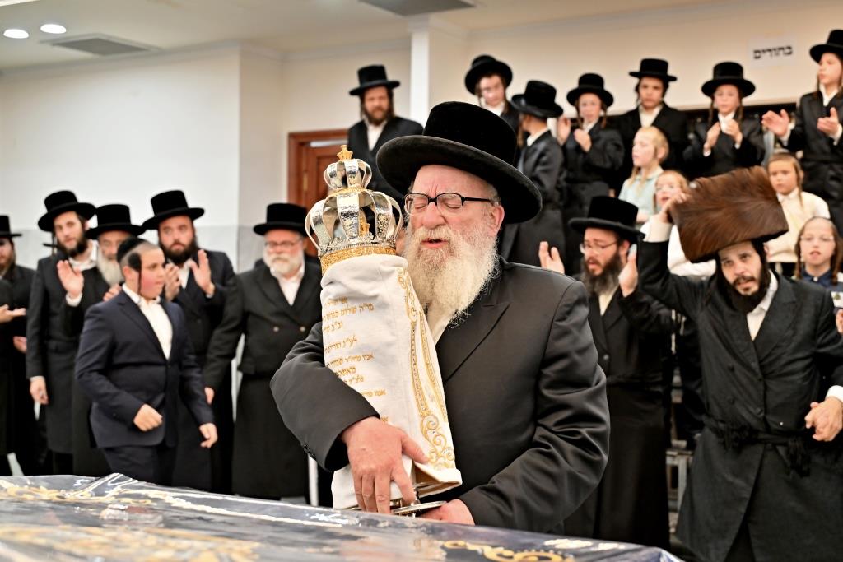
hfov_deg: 42.7
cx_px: 422
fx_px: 1077
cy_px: 281
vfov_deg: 29.3
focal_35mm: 46
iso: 800
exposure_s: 1/250
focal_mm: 46
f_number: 4
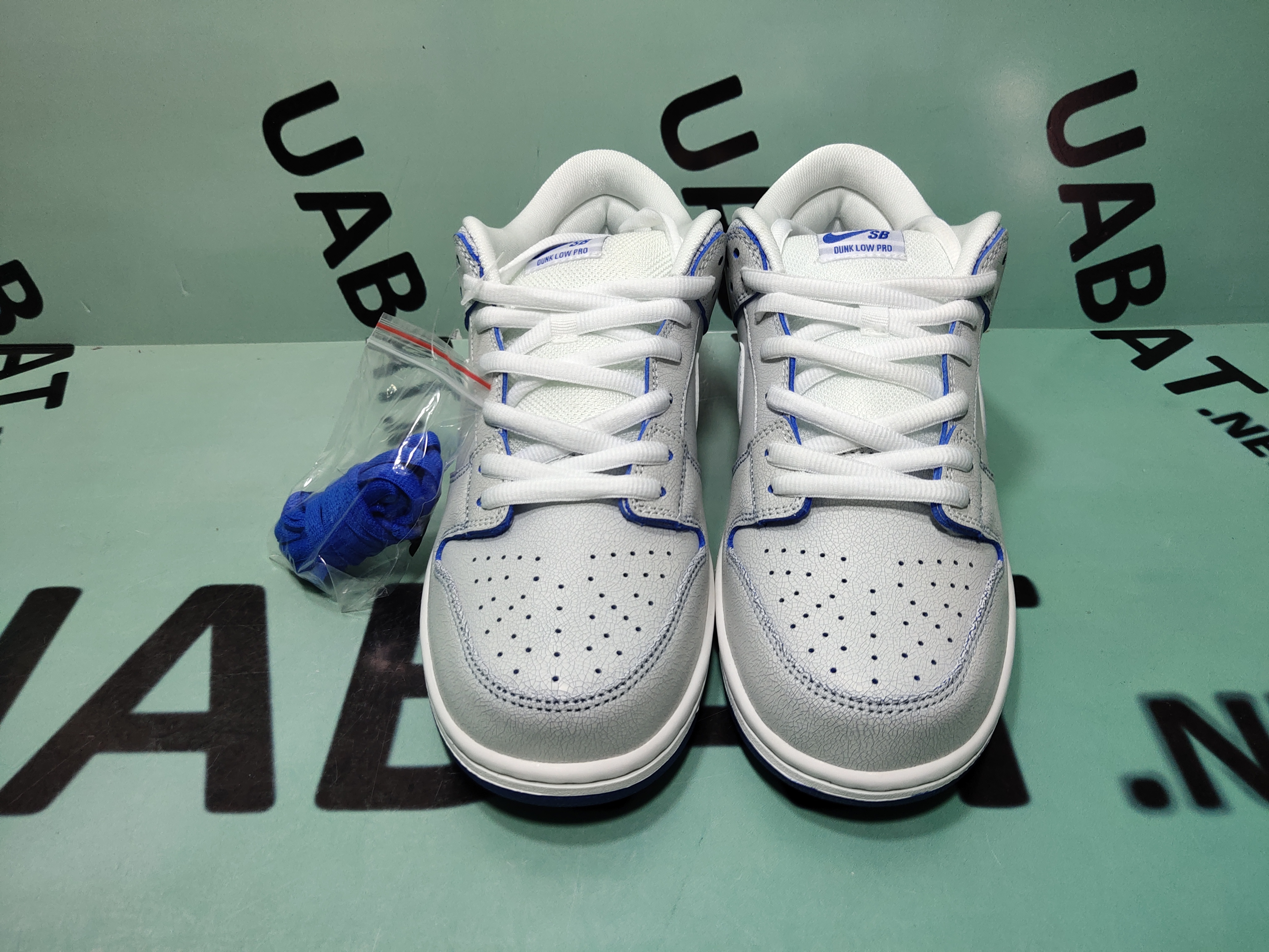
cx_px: 634
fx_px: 1100
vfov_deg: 46.8
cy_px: 476
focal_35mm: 30
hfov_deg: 60.0
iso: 63
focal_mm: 4.35
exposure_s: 1/100
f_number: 1.79
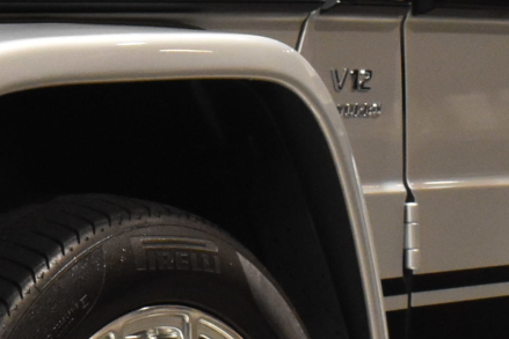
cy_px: 136
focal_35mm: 236
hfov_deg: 8.6
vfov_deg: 5.8
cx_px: -151
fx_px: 3336
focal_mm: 27
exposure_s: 1/40
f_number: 8
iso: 1600
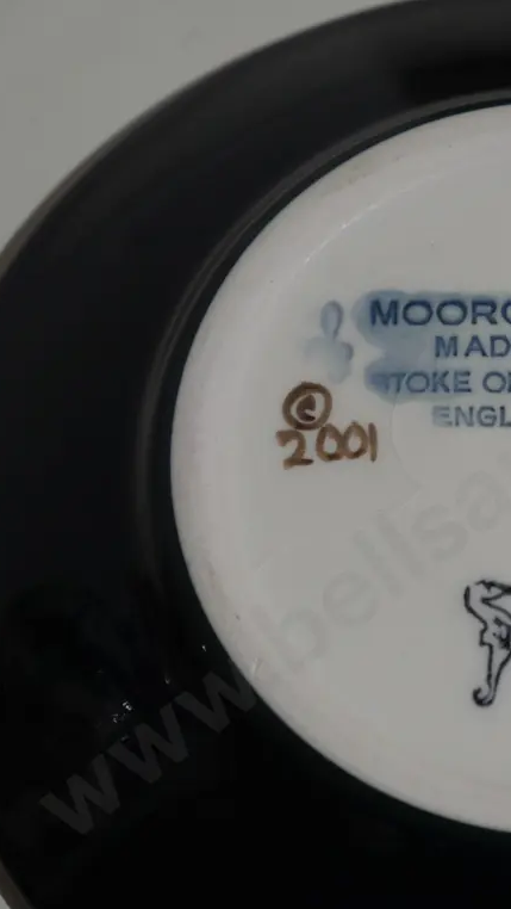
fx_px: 2961
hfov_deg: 9.8
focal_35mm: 123
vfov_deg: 17.4
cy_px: 456
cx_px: 540
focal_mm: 42
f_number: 5.6
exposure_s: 1/100
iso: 500
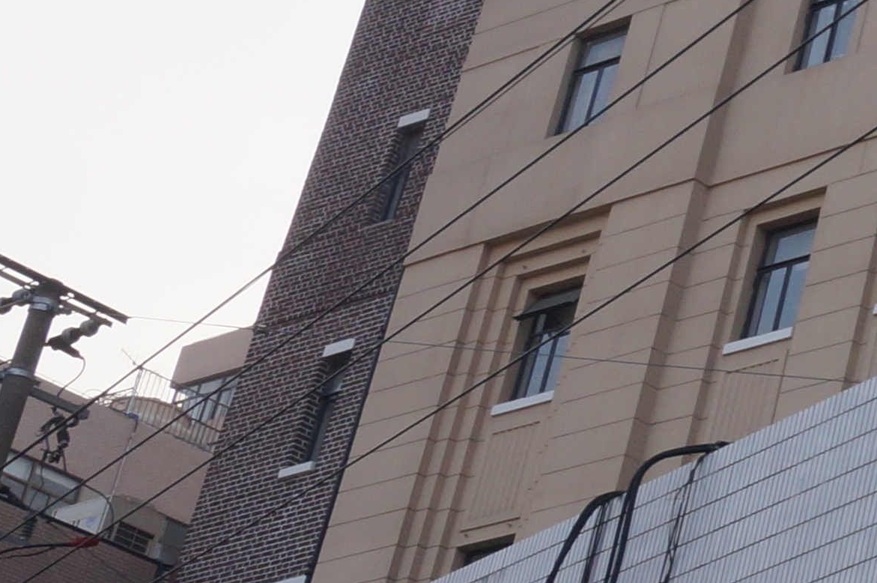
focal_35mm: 132
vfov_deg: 10.3
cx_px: 1830
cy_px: 123
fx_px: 3214
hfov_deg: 13.1
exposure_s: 1/125
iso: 200
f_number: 11
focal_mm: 21
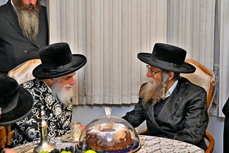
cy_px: 79
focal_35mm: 64
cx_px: 108
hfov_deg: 31.4
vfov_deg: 21.3
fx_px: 407
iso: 1250
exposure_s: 1/125
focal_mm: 56
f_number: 4
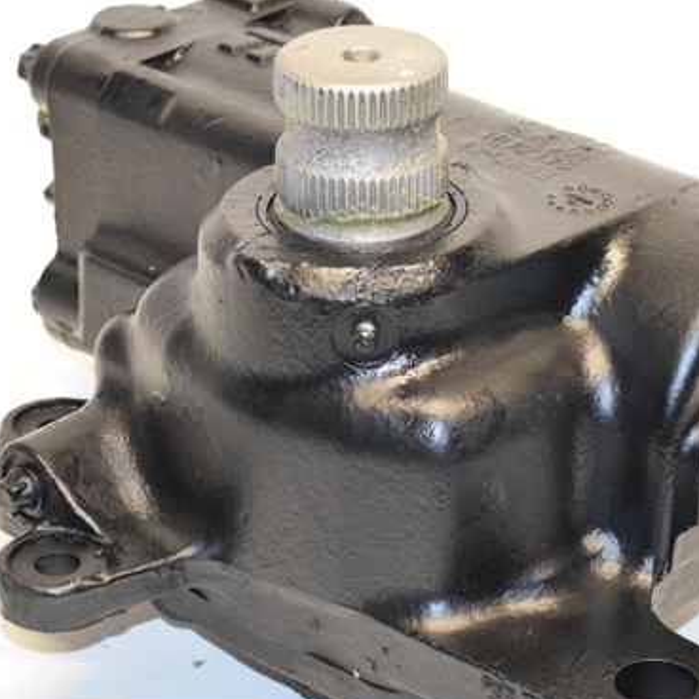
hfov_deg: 13.1
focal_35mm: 133
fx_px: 3038
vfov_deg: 13.1
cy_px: 413
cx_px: 313
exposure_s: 1/200
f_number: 8
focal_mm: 48
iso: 3200
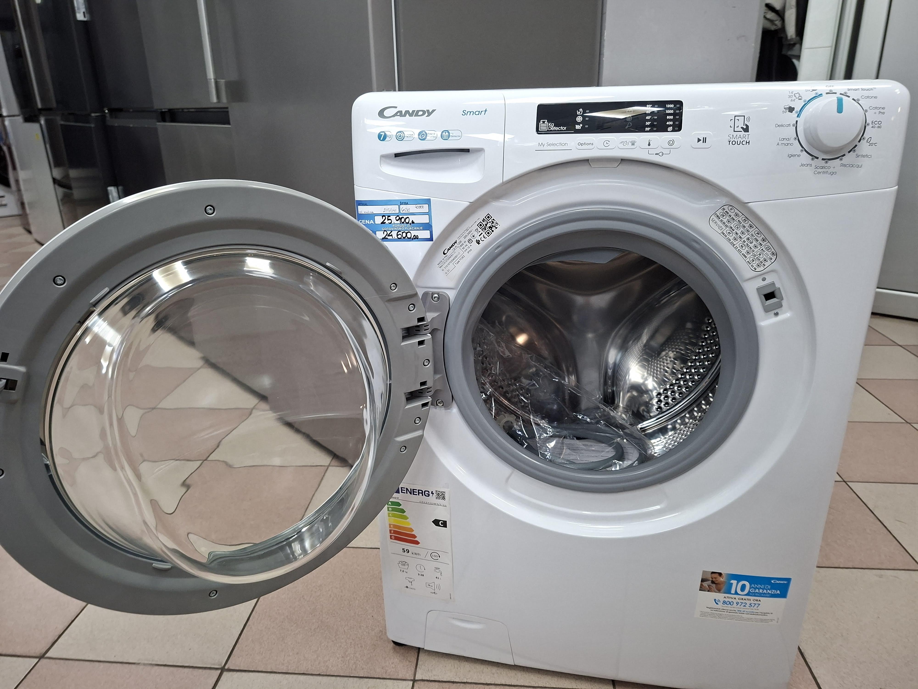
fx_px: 610
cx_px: 459
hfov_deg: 73.9
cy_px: 344
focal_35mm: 23
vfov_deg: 58.9
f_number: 1.8
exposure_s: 1/60
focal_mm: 5.54
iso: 250
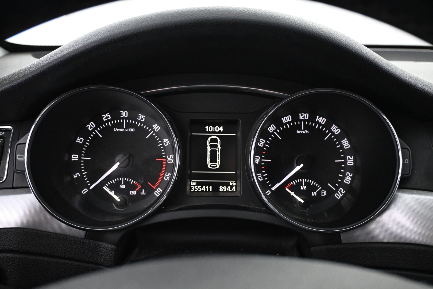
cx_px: 216
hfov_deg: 58.3
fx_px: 388
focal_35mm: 32
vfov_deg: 40.8
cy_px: 144
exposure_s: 1/30
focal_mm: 21.5
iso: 2800
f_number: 4
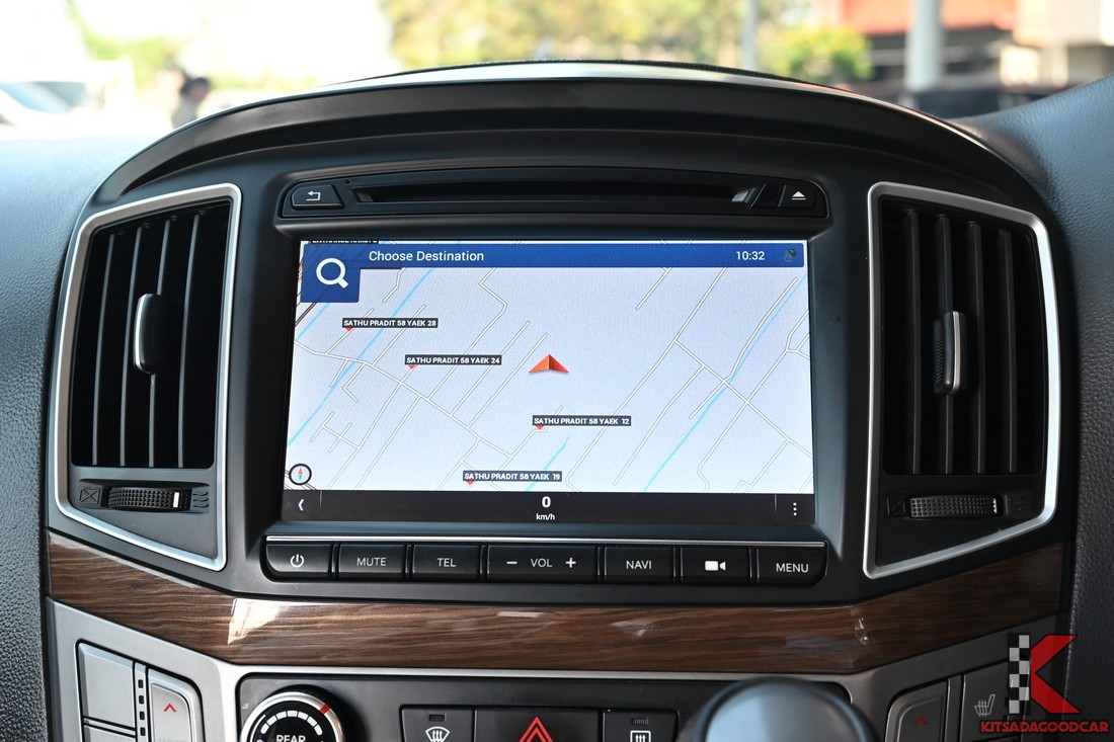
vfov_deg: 28.6
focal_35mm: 47
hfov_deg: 41.9
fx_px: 1454
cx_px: 557
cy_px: 371
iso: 400
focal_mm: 31.5
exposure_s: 1/45
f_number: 5.6
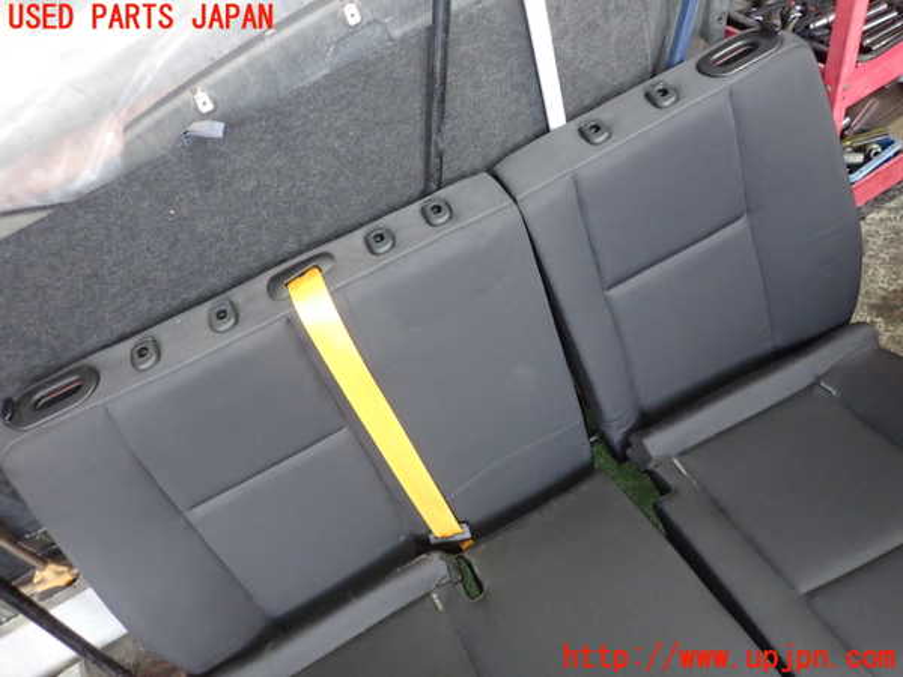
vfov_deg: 54.9
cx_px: 452
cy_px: 338
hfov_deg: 69.4
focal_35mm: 25
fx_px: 652
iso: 500
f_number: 2
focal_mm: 4.5
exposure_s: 1/30
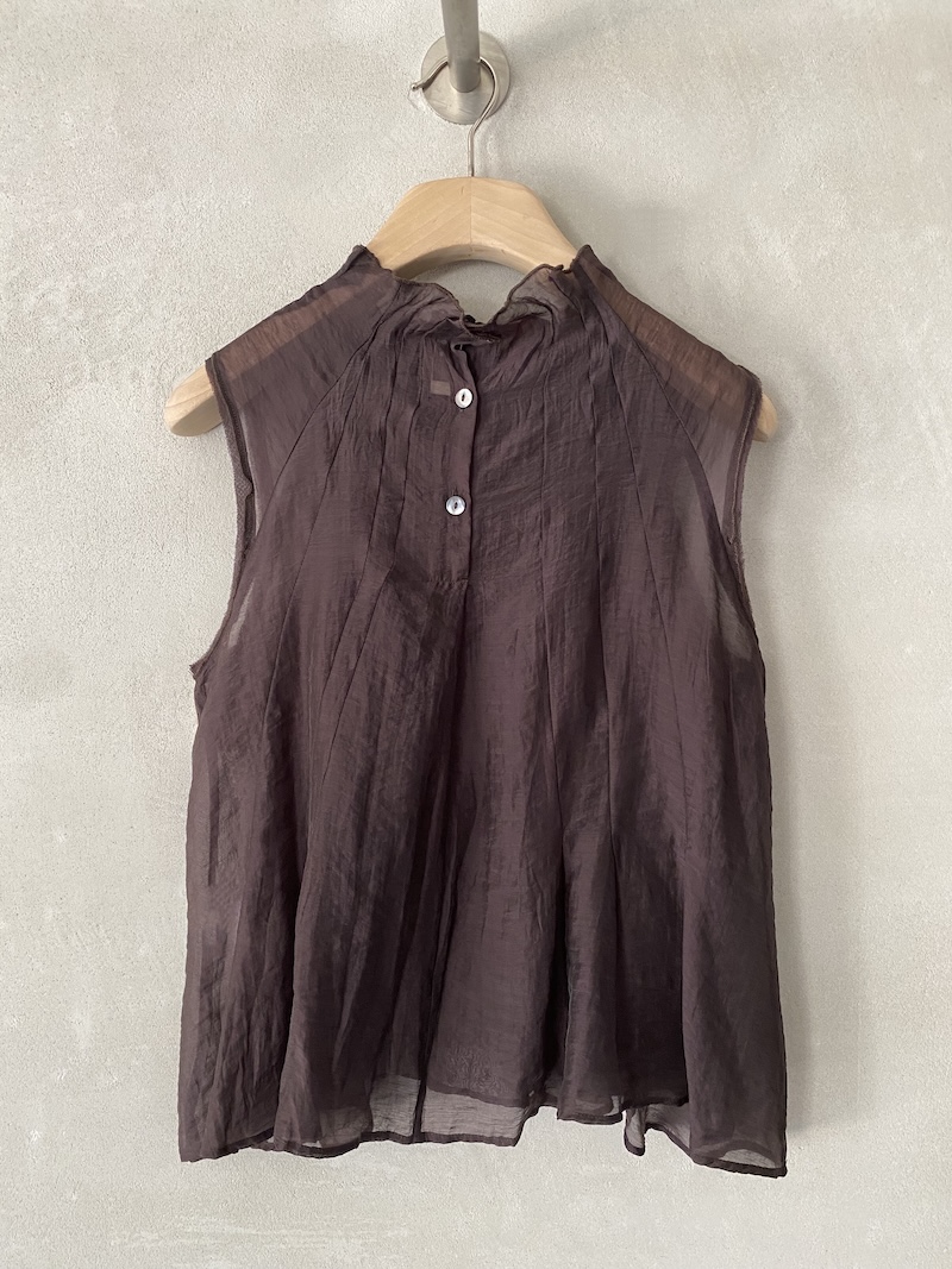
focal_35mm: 26
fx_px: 954
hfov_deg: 53.1
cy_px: 634
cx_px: 476
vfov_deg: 67.3
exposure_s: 1/60
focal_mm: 4.25
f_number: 1.8
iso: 160
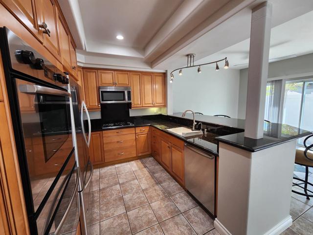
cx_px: 156
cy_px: 118
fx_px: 118
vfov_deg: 89.9
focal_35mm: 13
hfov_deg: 106.2
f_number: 2.2
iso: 160
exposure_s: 1/60
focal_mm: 2.2
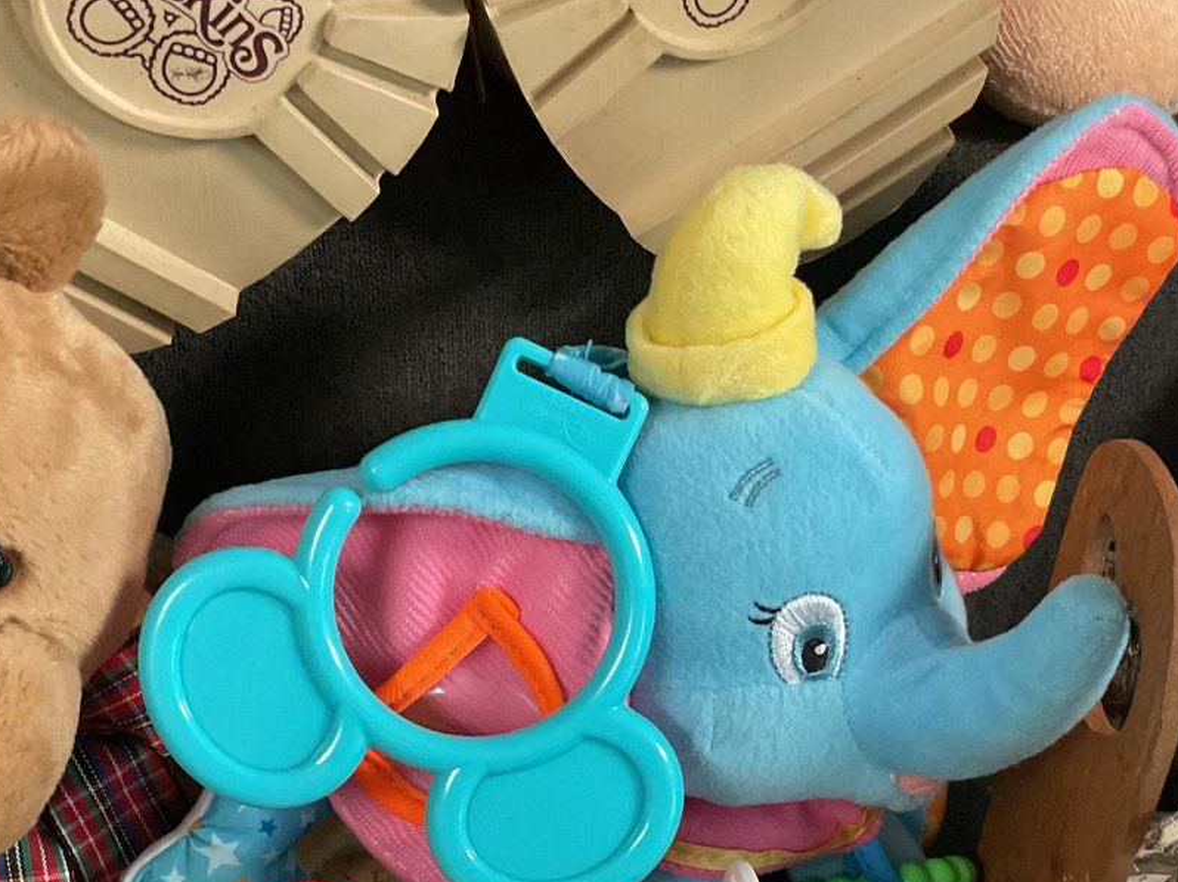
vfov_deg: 26.0
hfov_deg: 34.8
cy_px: 716
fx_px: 1871
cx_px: 696
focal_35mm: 55
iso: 160
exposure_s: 1/60
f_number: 1.8
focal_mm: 3
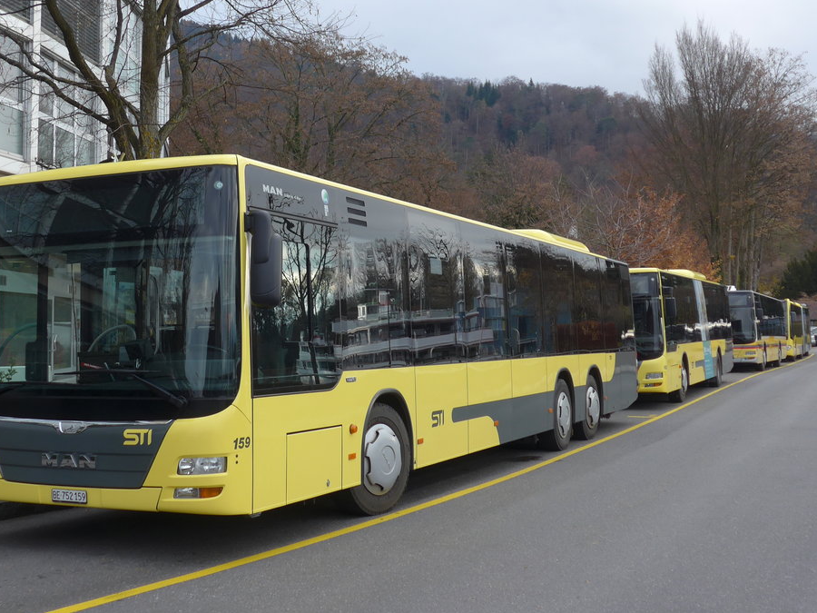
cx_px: 317
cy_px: 219
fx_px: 1133
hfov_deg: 39.4
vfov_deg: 30.1
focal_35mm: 48
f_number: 2.8
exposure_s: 1/250
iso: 80
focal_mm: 7.5
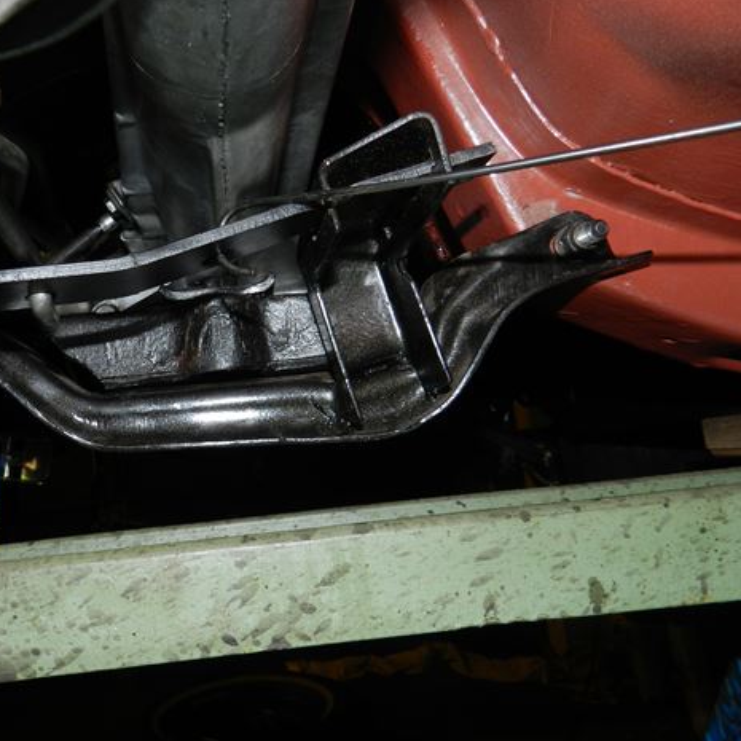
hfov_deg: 56.0
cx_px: 244
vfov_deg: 57.3
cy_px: 373
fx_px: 678
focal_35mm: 28
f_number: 3.4
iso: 200
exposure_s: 1/30
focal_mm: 4
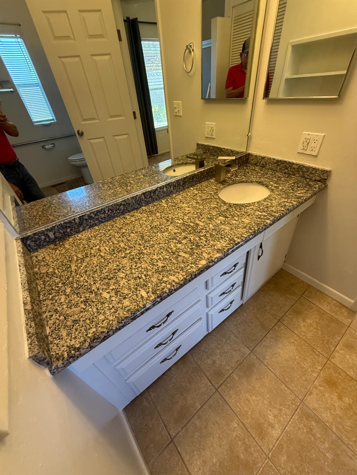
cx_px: 178
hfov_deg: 85.7
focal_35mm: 14
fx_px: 193
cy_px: 238
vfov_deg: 102.1
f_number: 2.2
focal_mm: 2.22
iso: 320
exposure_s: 1/60
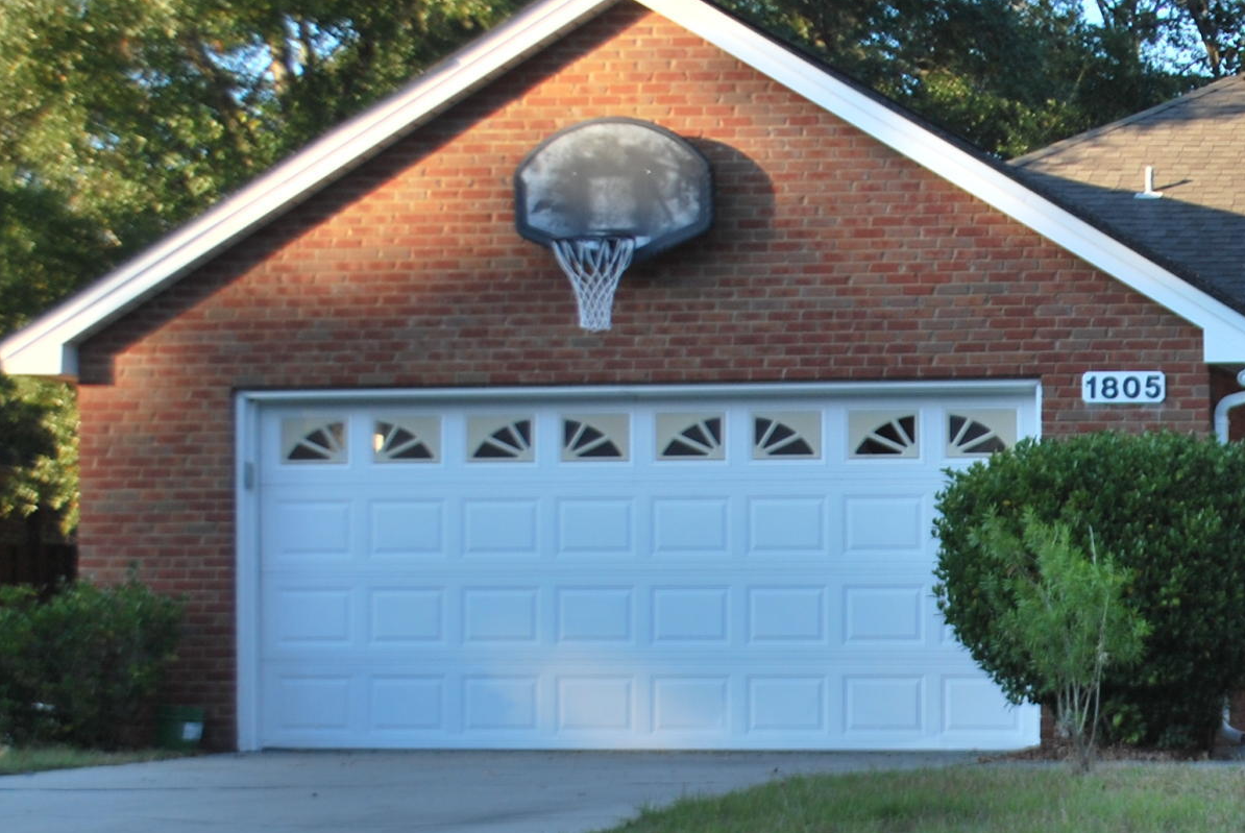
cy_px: 460
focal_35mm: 98
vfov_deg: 14.0
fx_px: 3393
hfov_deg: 19.8
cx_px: 1395
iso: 100
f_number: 4.5
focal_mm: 26
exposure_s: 1/200
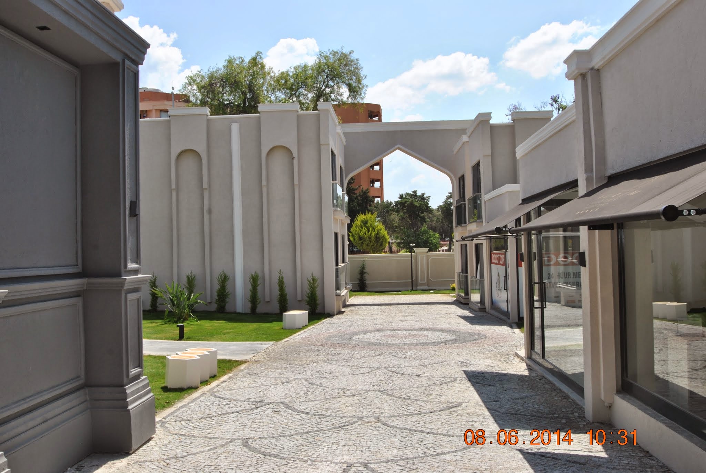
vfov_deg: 37.0
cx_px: 353
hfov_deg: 53.1
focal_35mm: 36
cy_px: 236
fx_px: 707
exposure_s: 1/200
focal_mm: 24
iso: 100
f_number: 10
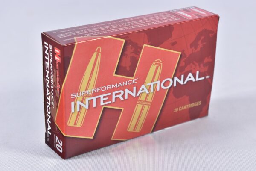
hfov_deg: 24.6
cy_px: 86
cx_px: 128
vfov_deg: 16.6
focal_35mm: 82
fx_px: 587
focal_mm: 55
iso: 640
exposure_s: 1/50
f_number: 5.6
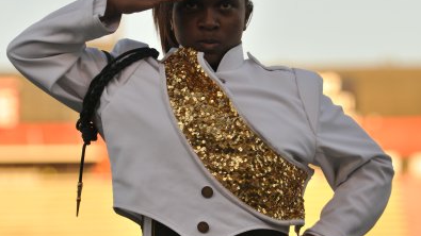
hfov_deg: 8.9
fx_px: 2712
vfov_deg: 5.0
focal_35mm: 243
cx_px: 212
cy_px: 90
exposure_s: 1/2000
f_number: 2.8
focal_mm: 102
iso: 200
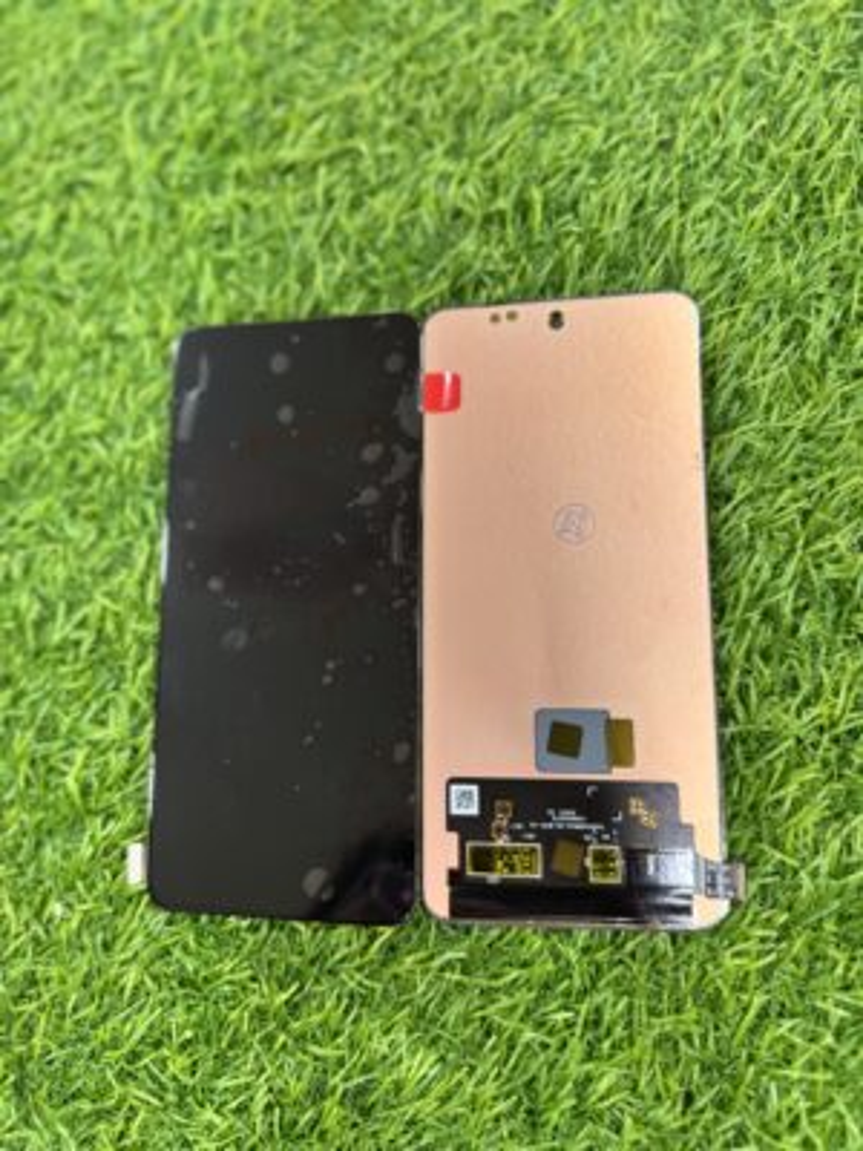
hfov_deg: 56.8
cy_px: 576
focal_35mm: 24
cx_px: 432
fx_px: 798
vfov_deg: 71.6
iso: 200
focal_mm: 6.76
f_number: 1.78
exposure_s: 1/100
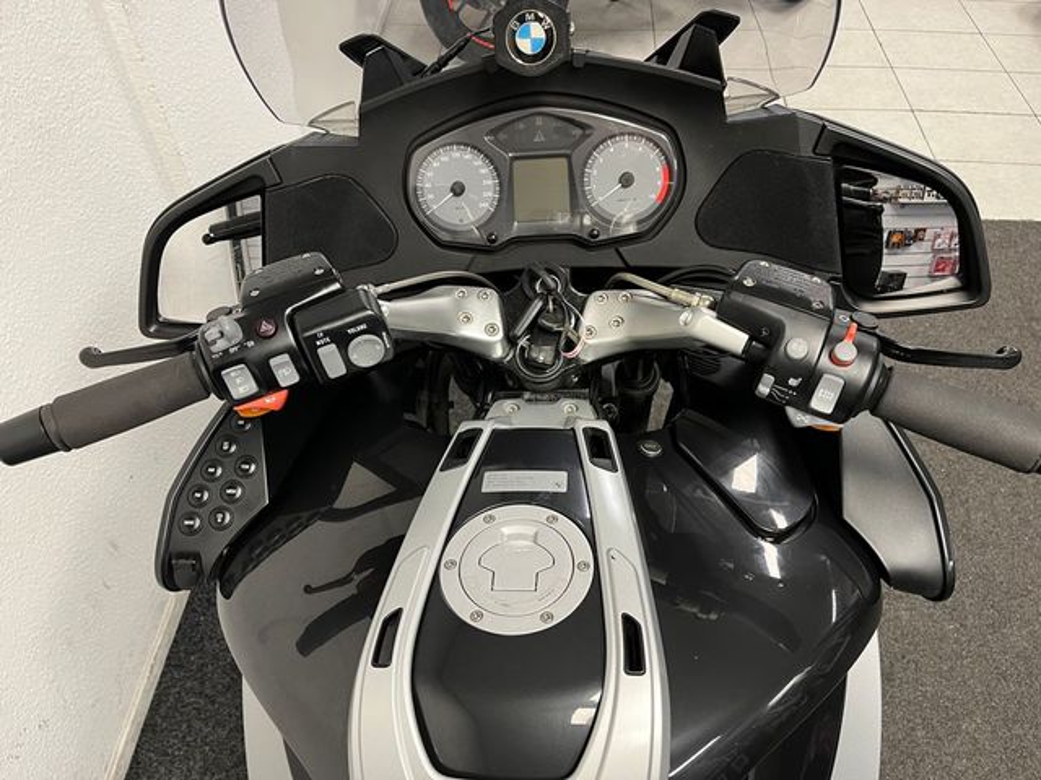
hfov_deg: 67.3
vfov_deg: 53.1
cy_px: 390
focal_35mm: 26
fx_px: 782
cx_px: 520
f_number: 1.6
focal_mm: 5.1
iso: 160
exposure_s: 1/50
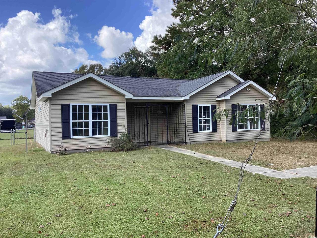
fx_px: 284
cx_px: 158
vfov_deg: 45.4
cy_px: 119
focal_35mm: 31
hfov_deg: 58.4
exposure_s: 1/386
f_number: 2.4
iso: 25
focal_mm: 3.3
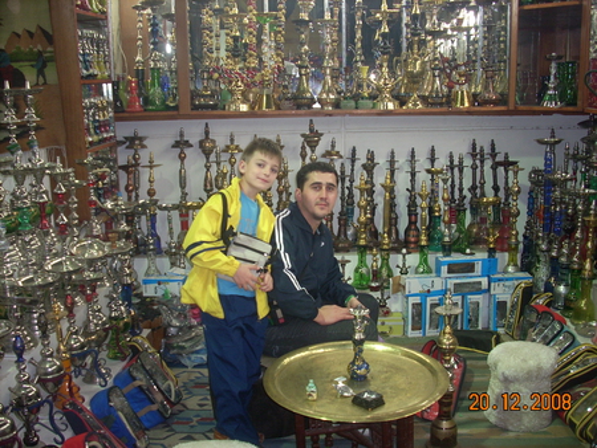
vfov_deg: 38.7
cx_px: 298
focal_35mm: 37
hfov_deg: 50.1
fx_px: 638
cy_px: 224
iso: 100
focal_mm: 6.2
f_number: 2.8
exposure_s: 1/30
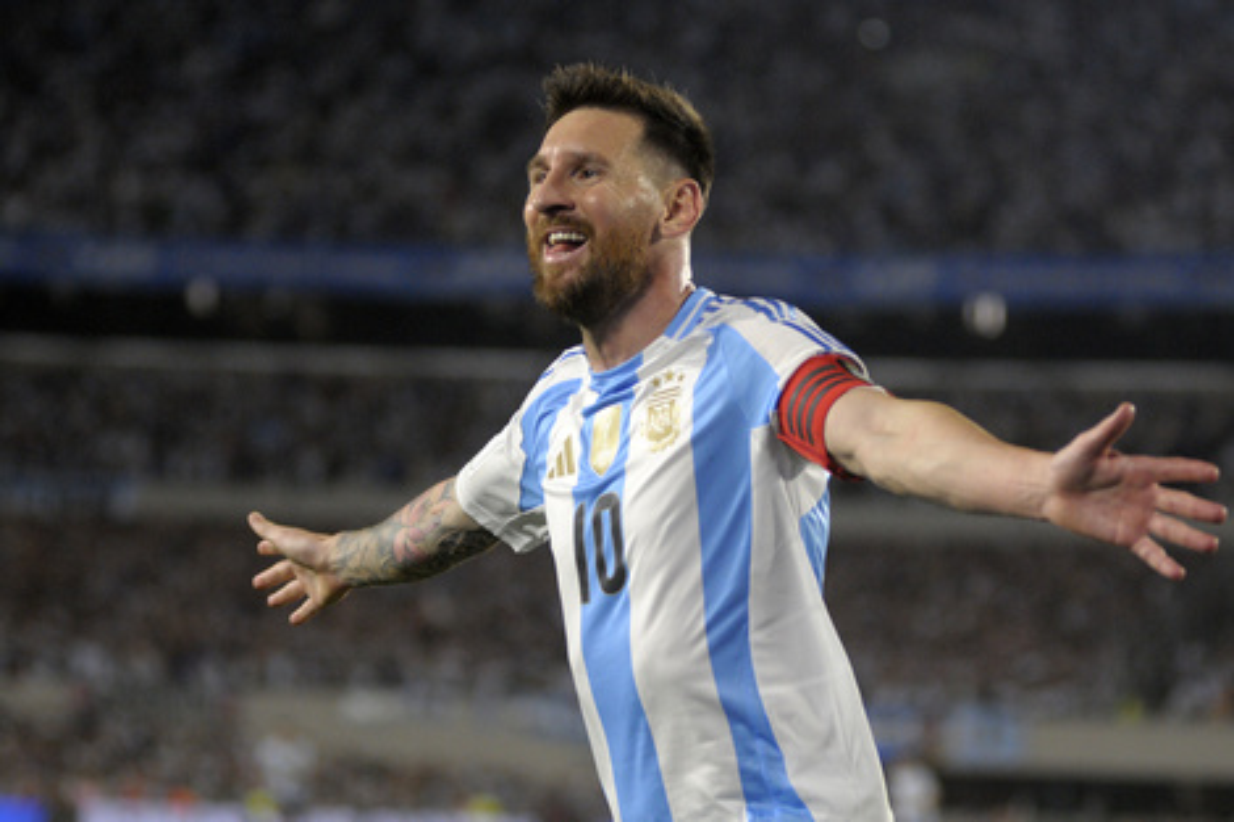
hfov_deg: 13.0
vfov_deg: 8.7
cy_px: 411
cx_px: 617
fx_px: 5397
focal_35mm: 158
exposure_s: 1/1250
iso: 1600
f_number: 2.8
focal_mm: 105
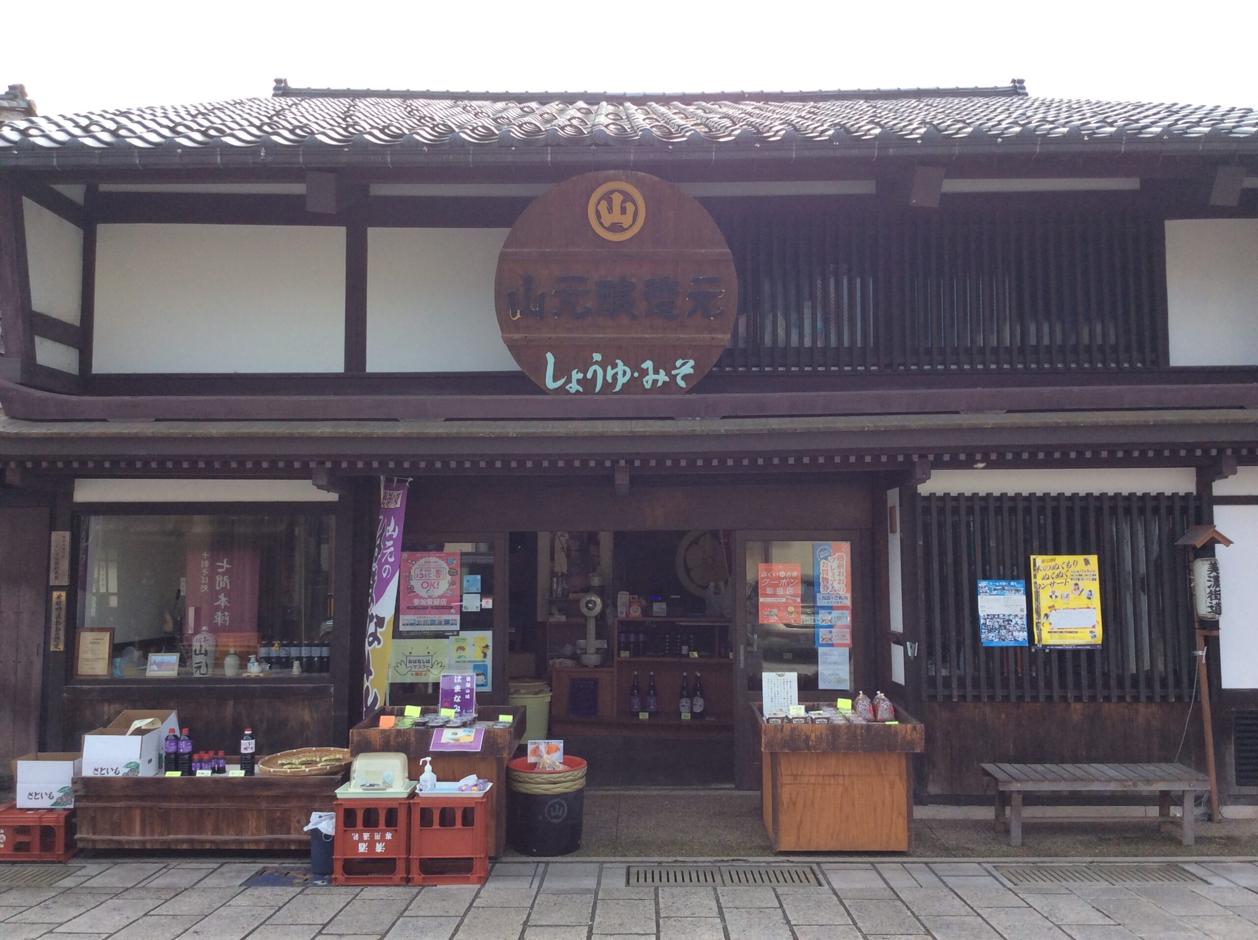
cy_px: 470
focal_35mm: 32
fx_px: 1161
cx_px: 629
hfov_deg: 56.9
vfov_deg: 44.1
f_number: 2.4
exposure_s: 1/283
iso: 32
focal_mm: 3.3
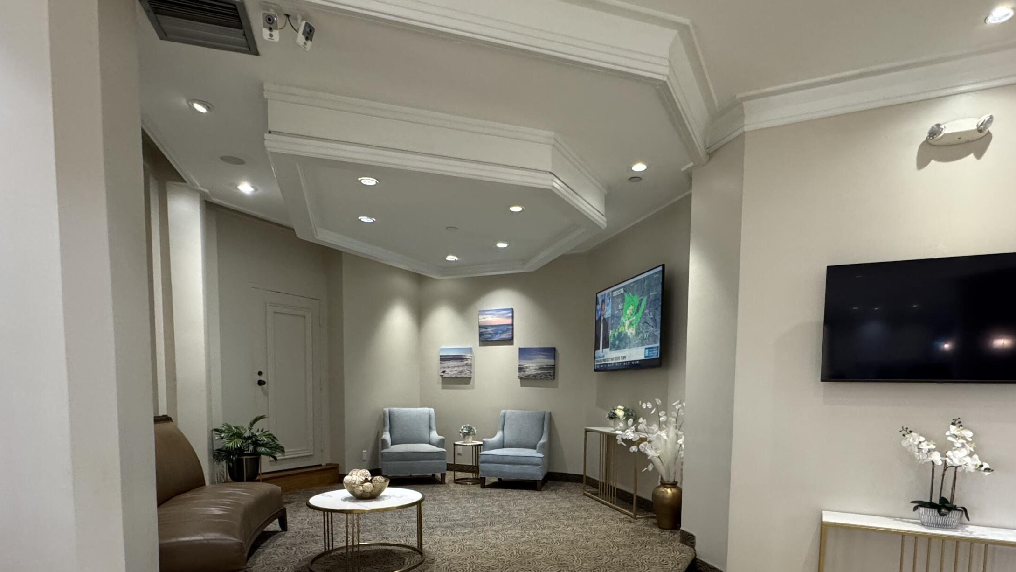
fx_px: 566
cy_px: 429
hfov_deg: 83.8
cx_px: 537
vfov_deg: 51.3
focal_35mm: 21
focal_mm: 2.22
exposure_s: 1/60
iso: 400
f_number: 2.2
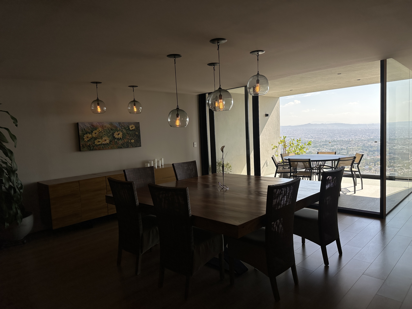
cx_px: 206
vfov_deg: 56.8
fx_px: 286
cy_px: 154
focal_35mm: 24
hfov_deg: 71.6
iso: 80
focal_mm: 6.86
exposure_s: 1/2882
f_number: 1.78
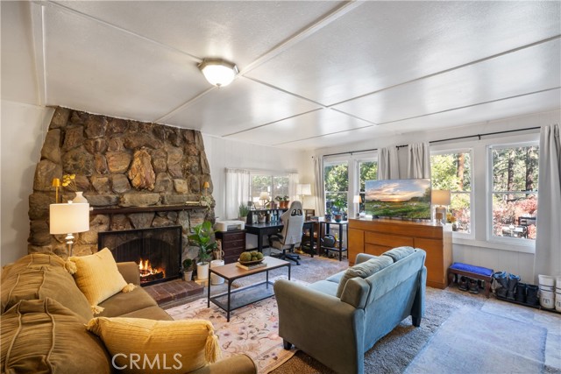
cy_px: 187
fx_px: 249
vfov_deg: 73.8
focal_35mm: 16
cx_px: 280
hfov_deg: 96.7
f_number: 22
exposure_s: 30
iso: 40
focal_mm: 16
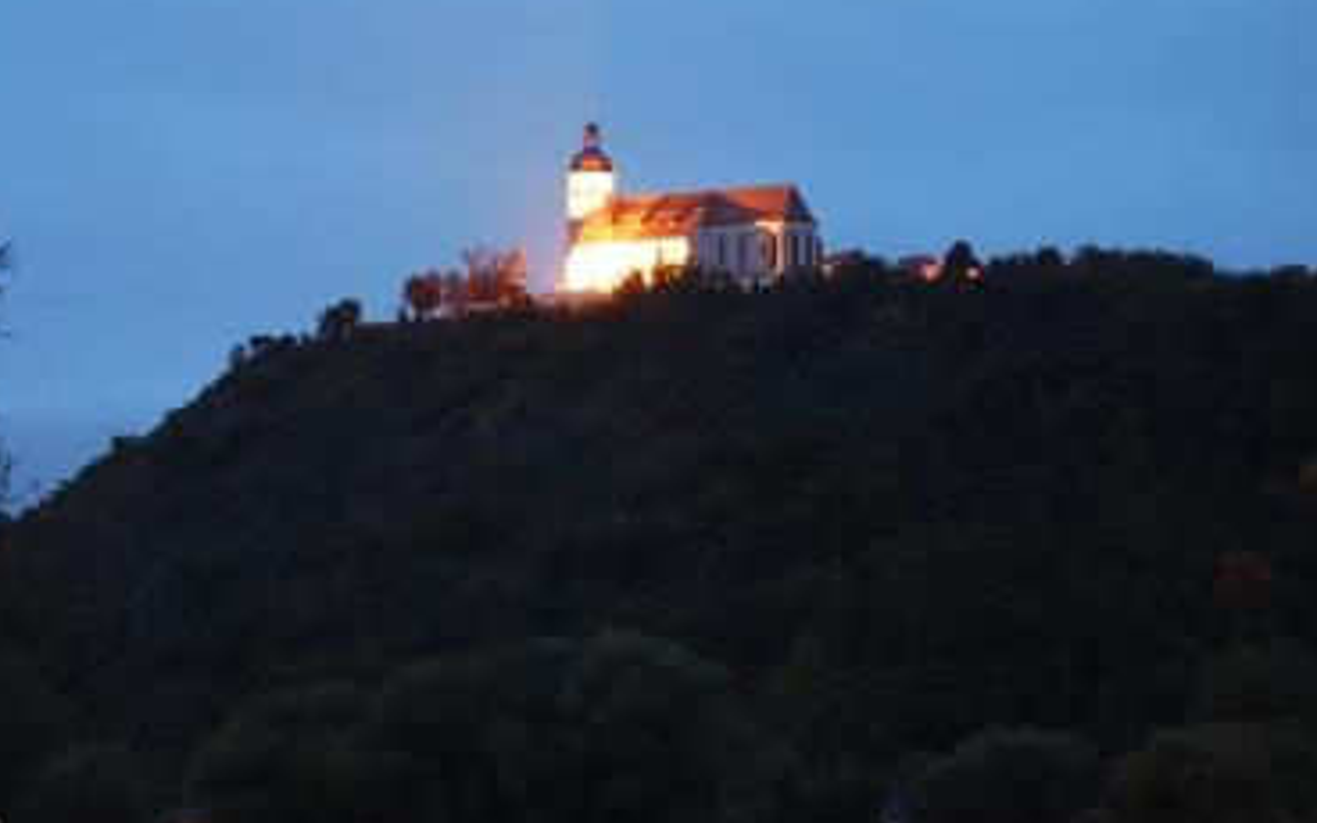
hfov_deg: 20.3
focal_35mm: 103
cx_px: 583
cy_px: 315
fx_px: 3683
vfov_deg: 12.7
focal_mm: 55
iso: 400
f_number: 5.6
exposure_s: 10
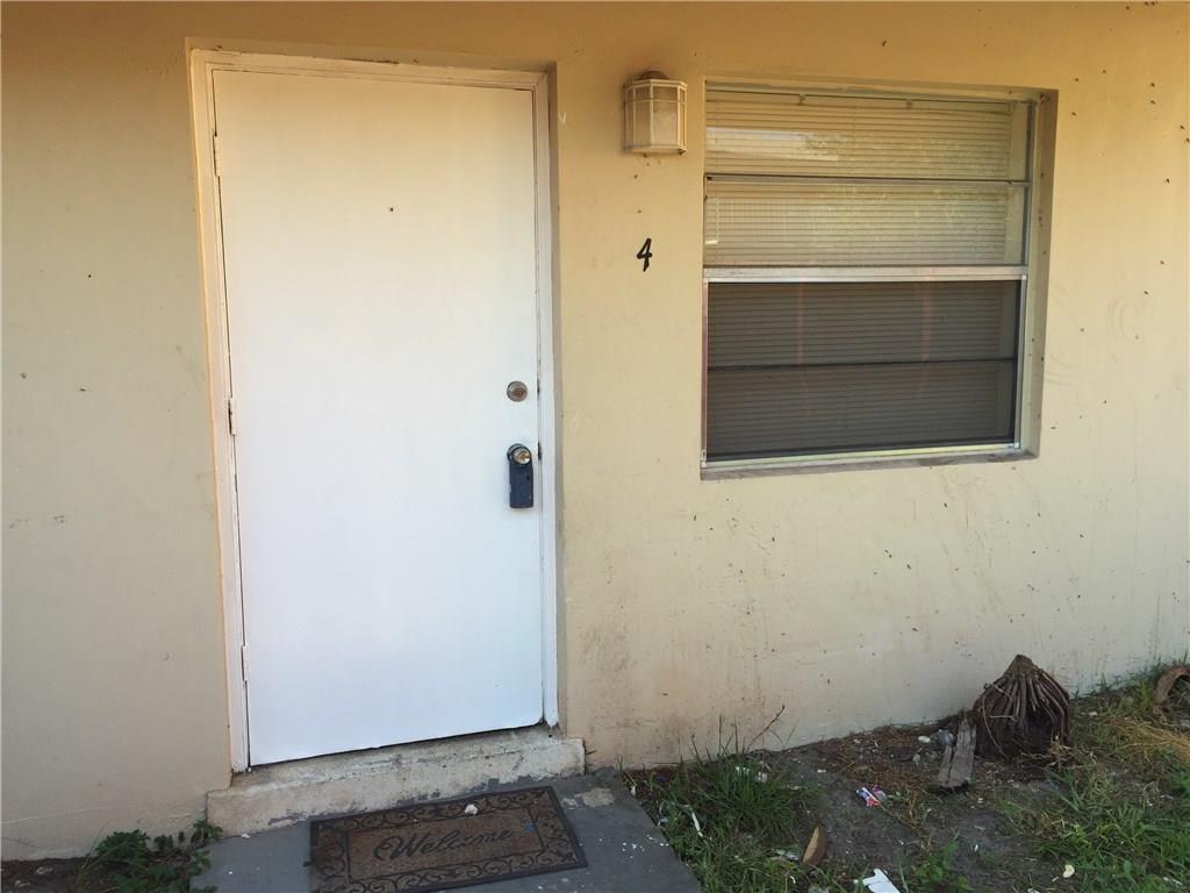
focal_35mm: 29
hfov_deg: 61.7
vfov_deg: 48.2
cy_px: 446
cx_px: 595
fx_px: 997
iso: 32
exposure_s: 1/412
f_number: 2.2
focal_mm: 4.15
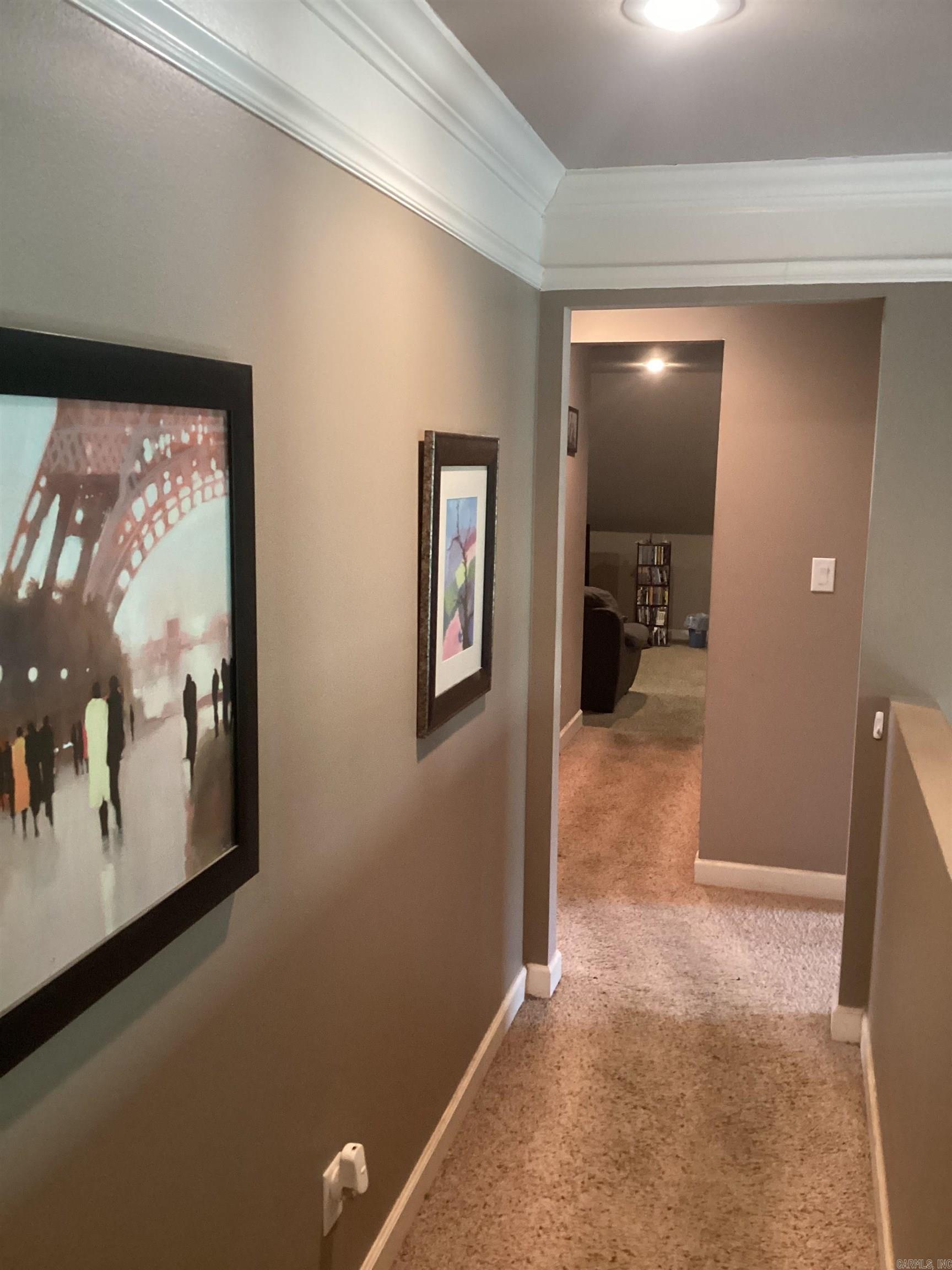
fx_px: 1137
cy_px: 635
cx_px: 476
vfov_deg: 58.4
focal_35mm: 31
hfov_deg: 45.4
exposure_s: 1/40
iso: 400
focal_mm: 3.3
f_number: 2.4
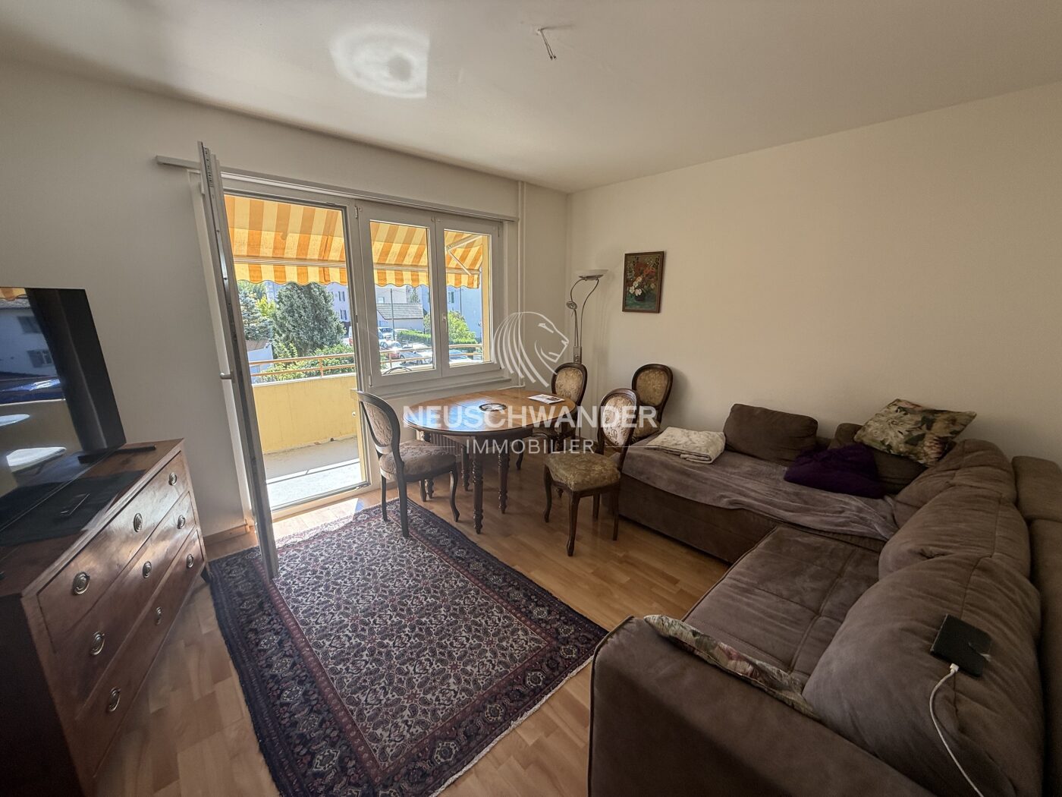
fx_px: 430
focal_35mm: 14
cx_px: 531
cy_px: 398
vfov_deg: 85.7
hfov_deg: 102.1
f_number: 2.2
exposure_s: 1/213
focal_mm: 2.22
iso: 64
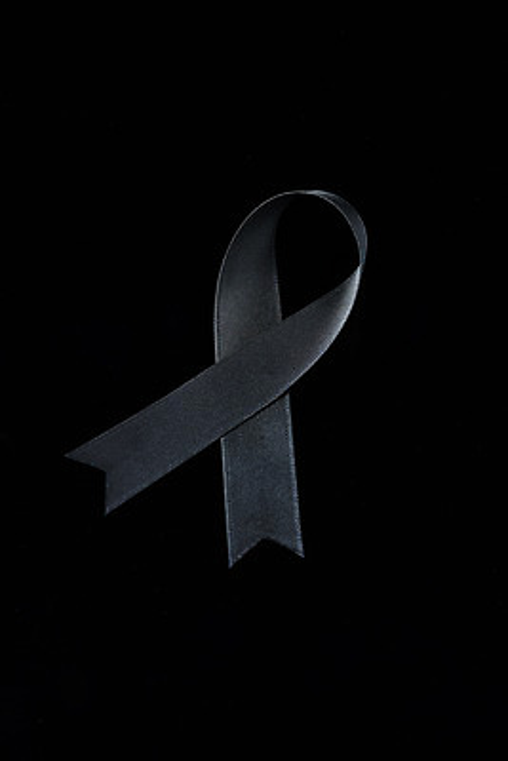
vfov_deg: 19.4
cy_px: 380
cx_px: 254
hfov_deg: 13.1
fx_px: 2220
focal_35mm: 105
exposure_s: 1/100
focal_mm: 105
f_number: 10
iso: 100
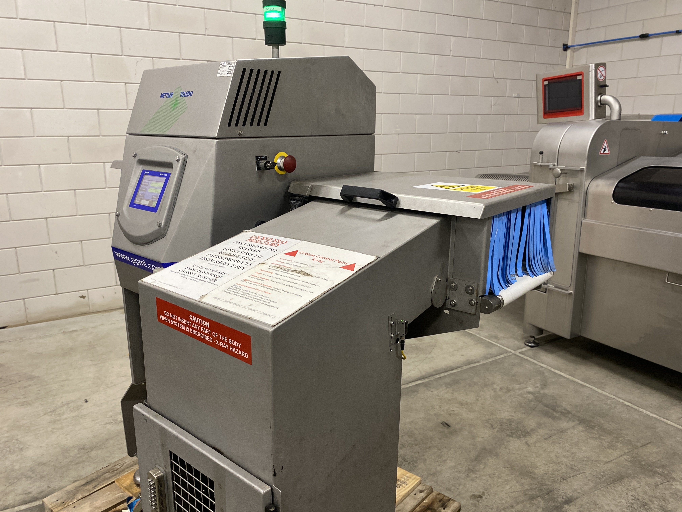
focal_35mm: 26
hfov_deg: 67.3
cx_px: 341
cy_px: 256
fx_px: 512
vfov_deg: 53.1
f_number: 1.8
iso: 250
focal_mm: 4.25
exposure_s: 1/50
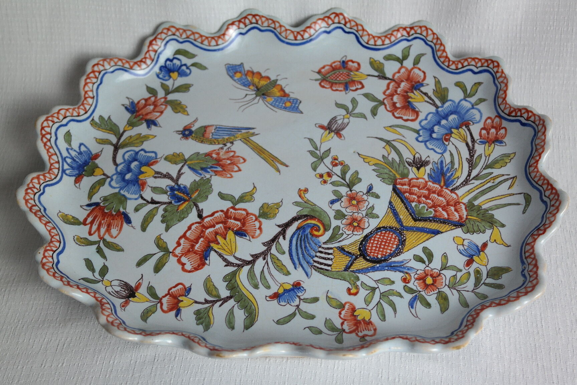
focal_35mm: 49
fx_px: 785
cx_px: 288
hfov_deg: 40.3
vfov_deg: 27.5
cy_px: 192
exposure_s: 1/60
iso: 200
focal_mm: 32
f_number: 4.5
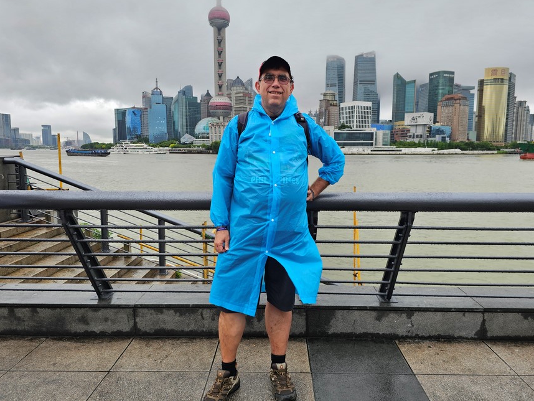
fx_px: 386
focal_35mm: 25
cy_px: 191
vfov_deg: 54.9
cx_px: 277
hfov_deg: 69.4
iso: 25
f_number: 1.7
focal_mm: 6.3
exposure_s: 1/100
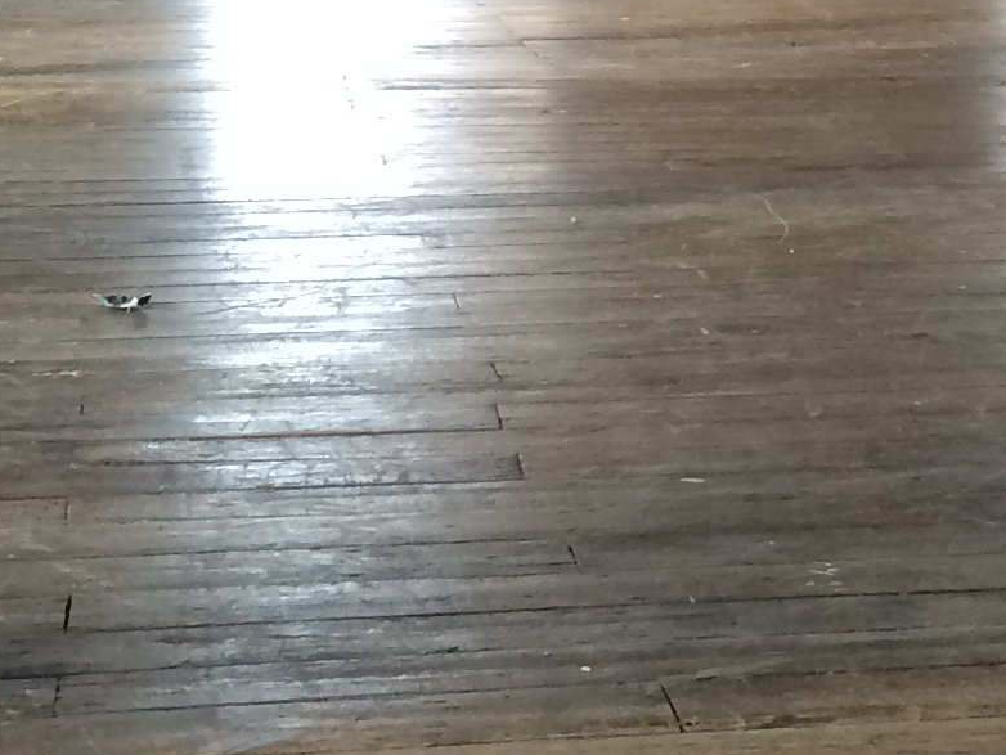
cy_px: -228
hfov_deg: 15.6
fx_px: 3518
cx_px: 1226
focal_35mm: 121
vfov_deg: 11.9
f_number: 2.2
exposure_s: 1/30
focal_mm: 4.15
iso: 100
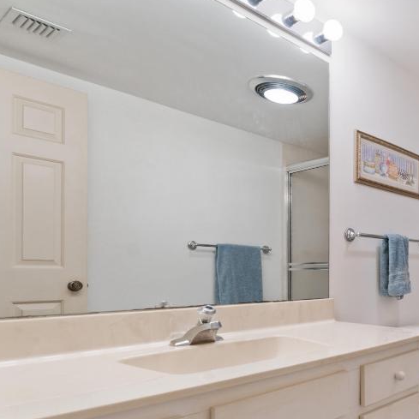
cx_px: 430
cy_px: 282
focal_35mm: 29
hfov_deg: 45.5
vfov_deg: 54.1
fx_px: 400
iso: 320
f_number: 6.3
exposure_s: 1/25
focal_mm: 14.6
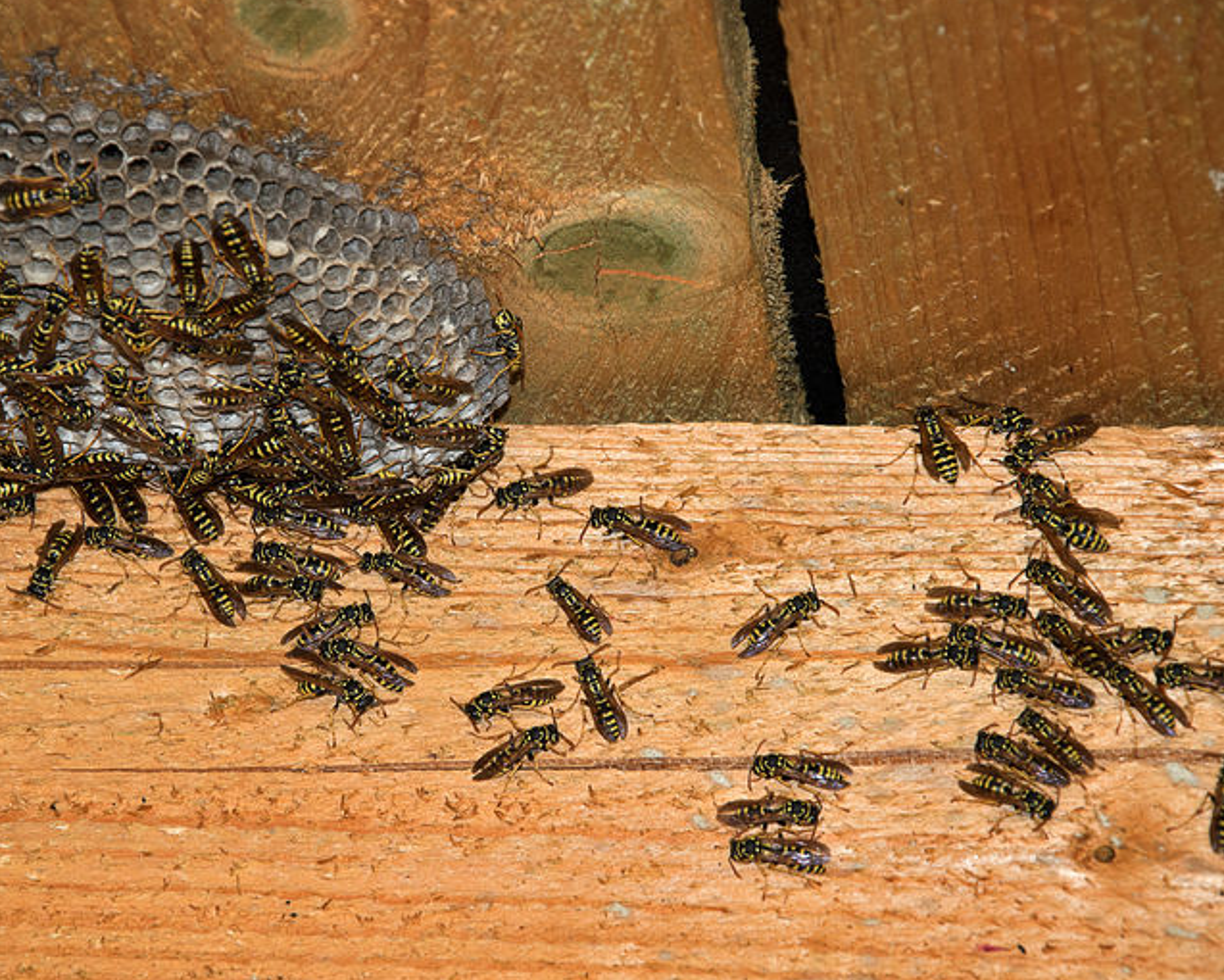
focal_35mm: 197
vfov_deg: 7.9
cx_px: 440
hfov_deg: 9.8
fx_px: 7125
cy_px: 531
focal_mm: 105
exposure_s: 1/60
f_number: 7.1
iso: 320
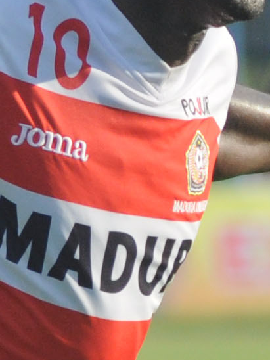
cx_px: -247
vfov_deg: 1.2
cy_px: 233
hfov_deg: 0.9
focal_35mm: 1634
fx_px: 16991
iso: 400
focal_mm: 145
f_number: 4.5
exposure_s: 1/1600
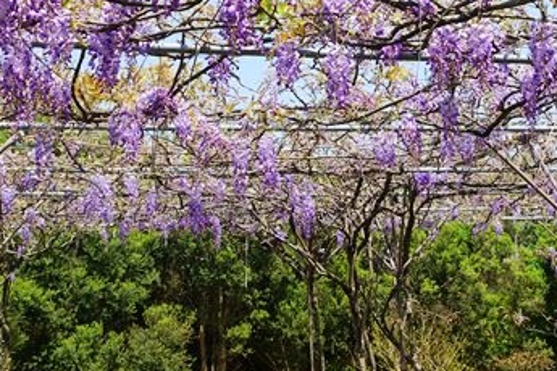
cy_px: 27
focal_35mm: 66
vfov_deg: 20.1
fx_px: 1021
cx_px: 392
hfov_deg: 30.2
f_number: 4
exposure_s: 1/640
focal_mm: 12.81
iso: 125
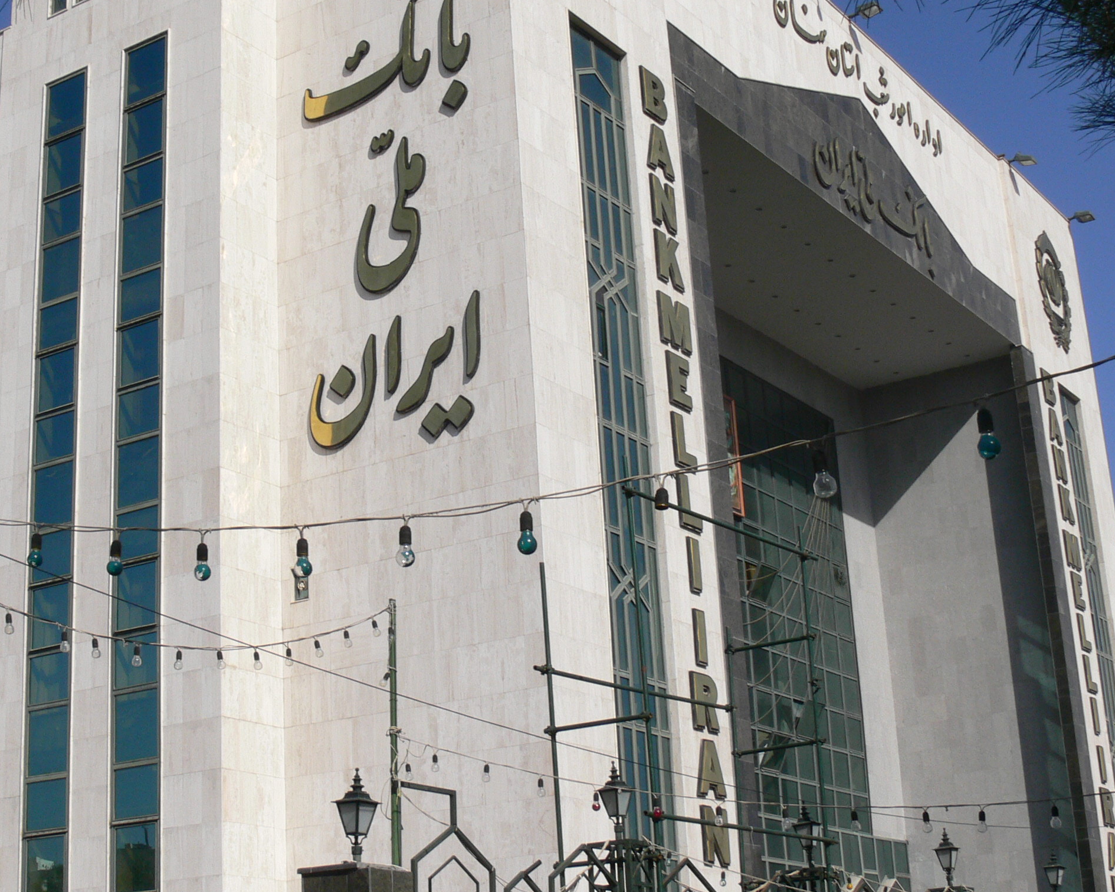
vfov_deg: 25.7
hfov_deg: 31.7
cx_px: 377
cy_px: 347
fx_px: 1947
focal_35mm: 59
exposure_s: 1/400
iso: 80
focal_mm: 7.4
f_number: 7.1
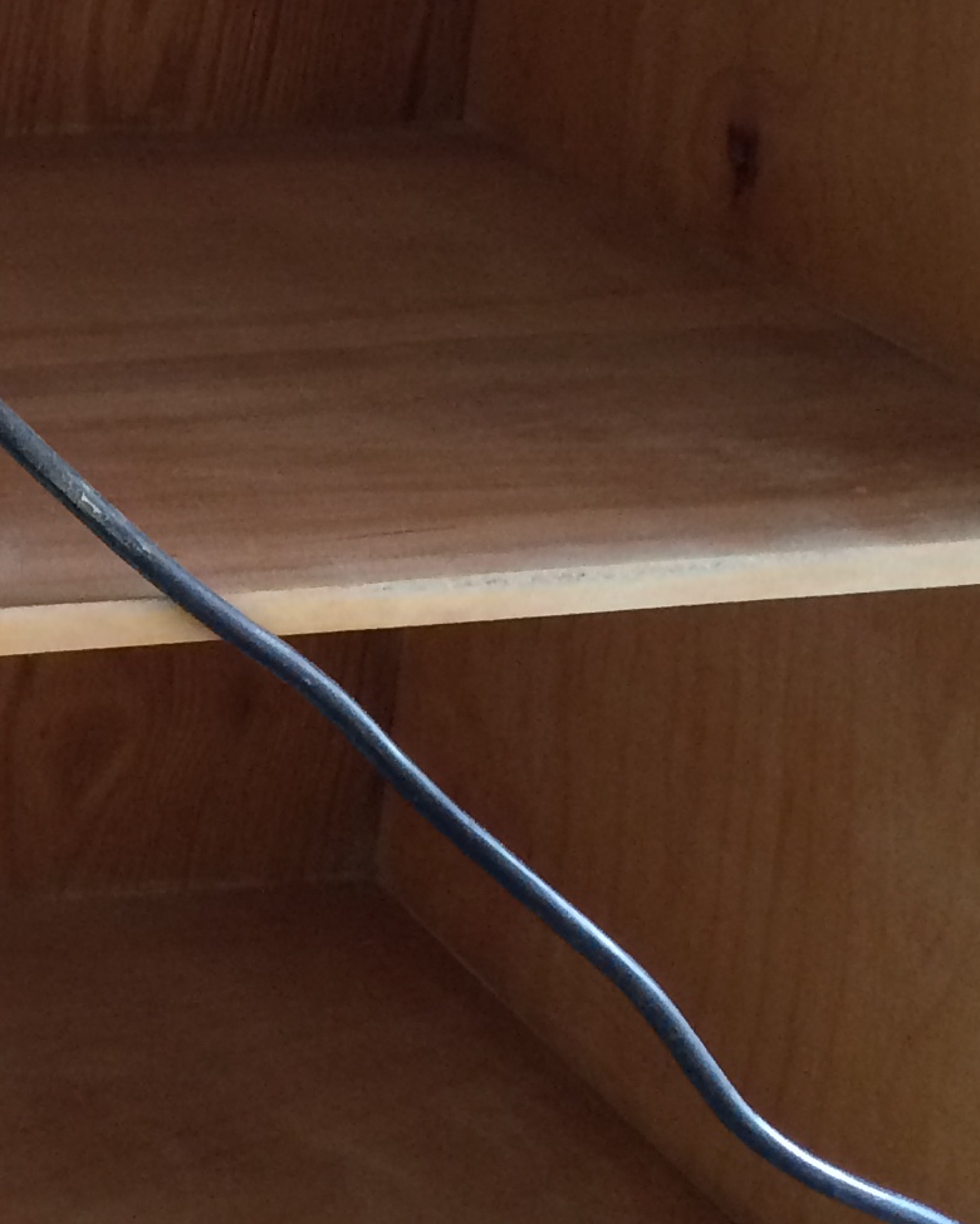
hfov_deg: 14.7
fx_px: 3553
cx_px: -454
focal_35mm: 98
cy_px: 275
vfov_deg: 19.4
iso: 160
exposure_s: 1/30
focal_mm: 4.12
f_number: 2.2
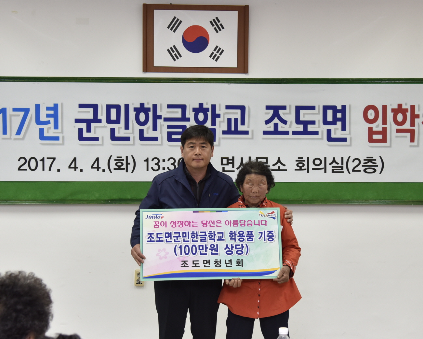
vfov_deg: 21.0
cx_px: 218
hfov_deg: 26.1
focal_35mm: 73
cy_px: 178
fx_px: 914
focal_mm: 44
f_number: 4.5
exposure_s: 1/125
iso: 640
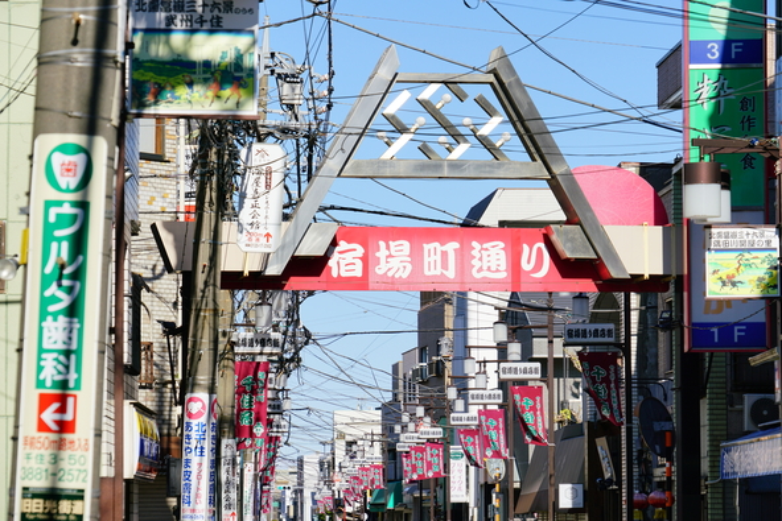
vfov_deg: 9.2
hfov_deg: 13.7
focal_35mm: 150
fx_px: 3259
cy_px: 260
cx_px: 391
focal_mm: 150
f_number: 10
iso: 100
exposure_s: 1/250
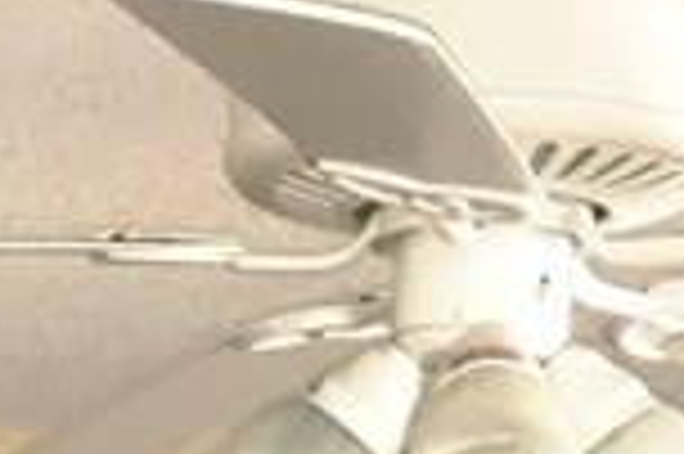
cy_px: 1650
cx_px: 360
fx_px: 3853
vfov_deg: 5.9
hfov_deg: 10.1
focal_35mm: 203
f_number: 2.2
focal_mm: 4.15
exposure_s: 1/16
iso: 125
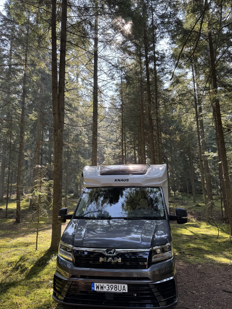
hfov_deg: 51.4
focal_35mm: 27
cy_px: 164
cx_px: 116
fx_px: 241
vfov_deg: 65.3
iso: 64
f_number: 1.78
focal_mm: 6.76
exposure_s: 1/232
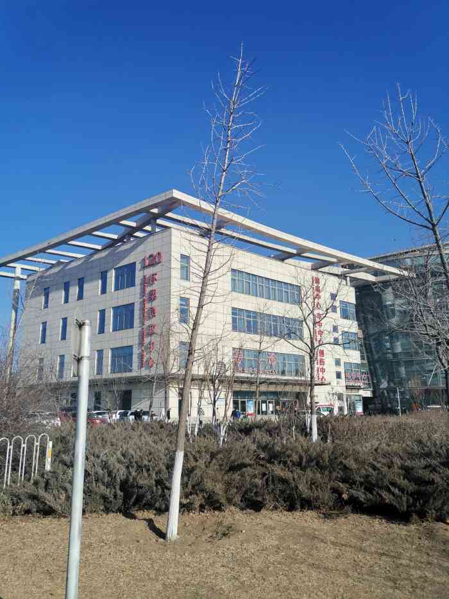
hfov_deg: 51.4
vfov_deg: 65.3
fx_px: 467
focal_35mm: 27
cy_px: 300
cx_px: 224
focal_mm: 4.75
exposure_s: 1/5000
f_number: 1.8
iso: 50
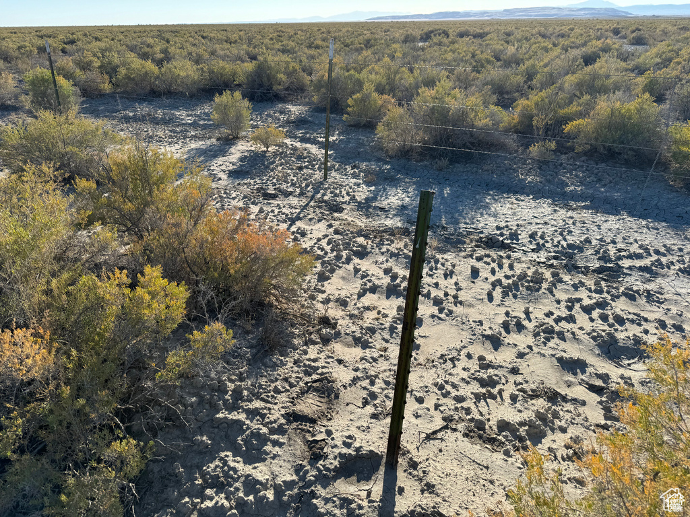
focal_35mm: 24
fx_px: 478
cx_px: 345
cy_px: 258
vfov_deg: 56.8
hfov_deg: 71.6
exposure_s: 1/3413
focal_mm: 6.76
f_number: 1.78
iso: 80
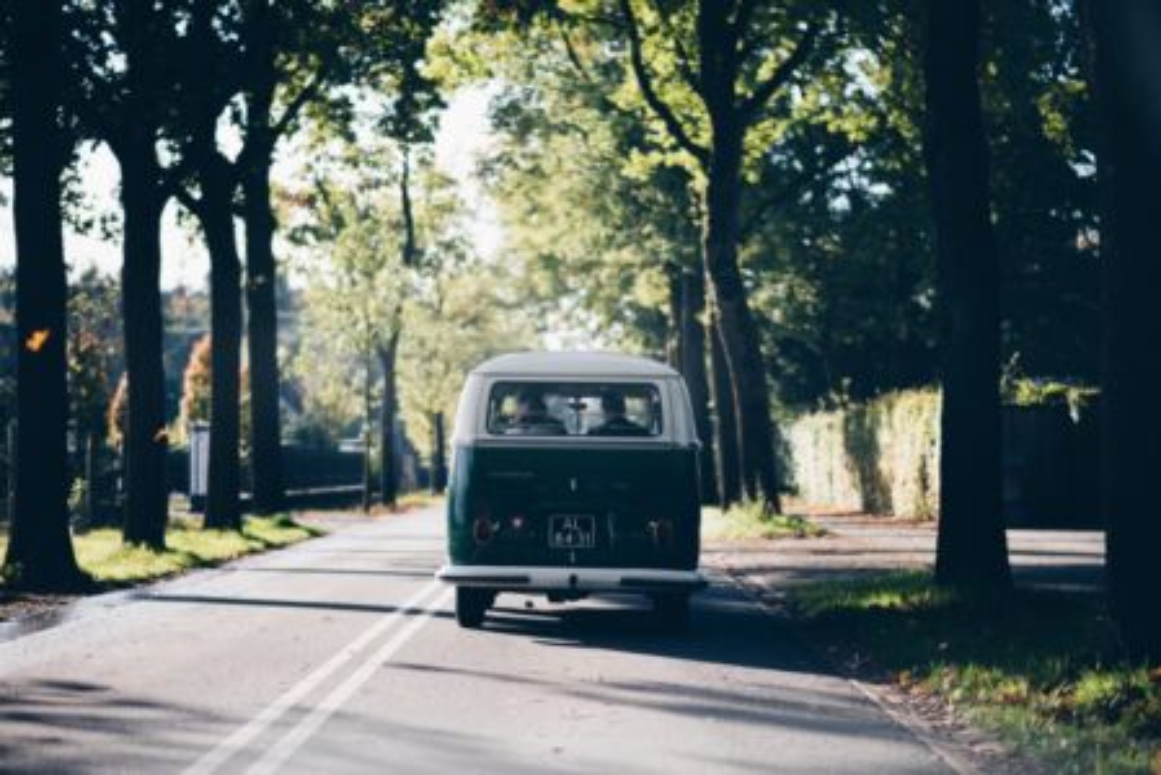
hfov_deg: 23.9
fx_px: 2743
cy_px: 388
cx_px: 580
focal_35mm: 85
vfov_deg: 16.1
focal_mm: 85
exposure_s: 1/1000
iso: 100
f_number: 1.8
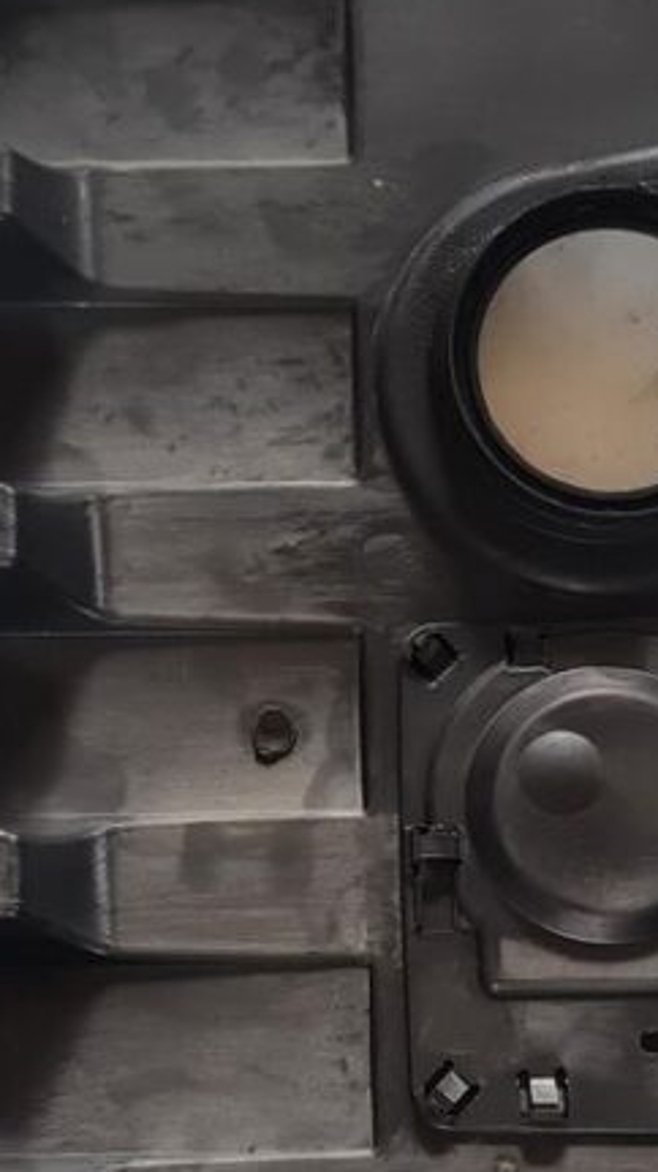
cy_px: 957
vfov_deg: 22.8
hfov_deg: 13.1
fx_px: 2858
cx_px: 182
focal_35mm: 92
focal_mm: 5.4
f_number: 1.8
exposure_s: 1/100
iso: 320
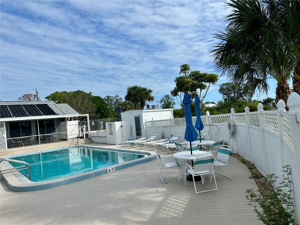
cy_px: 112
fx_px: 208
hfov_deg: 71.6
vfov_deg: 56.8
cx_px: 150
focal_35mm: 24
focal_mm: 6.86
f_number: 1.78
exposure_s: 1/6211
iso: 80
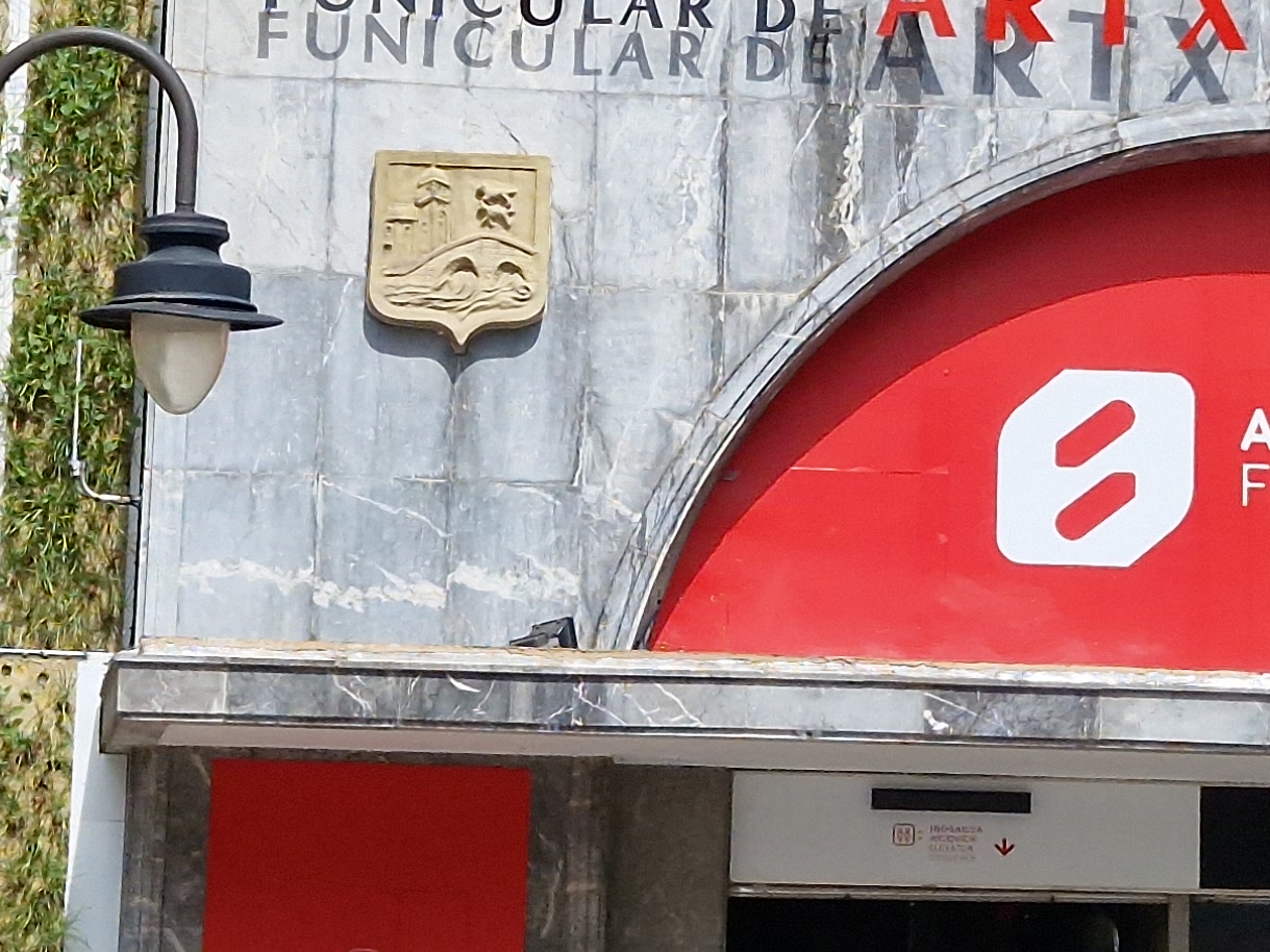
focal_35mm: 154
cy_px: 157
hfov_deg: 12.8
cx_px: 1015
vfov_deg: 9.6
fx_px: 5649
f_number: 1.8
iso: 50
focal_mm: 5.4
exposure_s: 1/1568
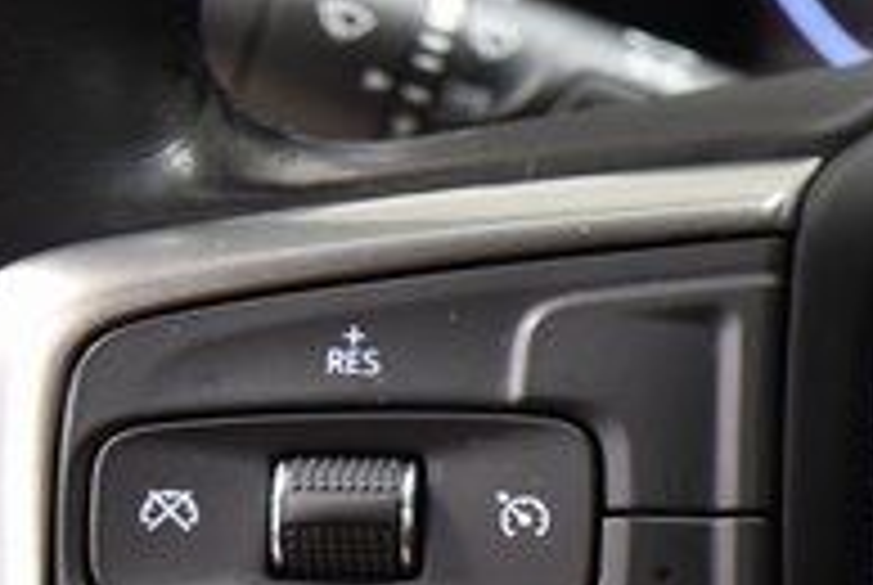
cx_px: 1746
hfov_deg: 11.6
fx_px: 3837
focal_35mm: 158
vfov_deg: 8.7
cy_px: 374
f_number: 4
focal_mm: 30
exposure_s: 1/20
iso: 1600
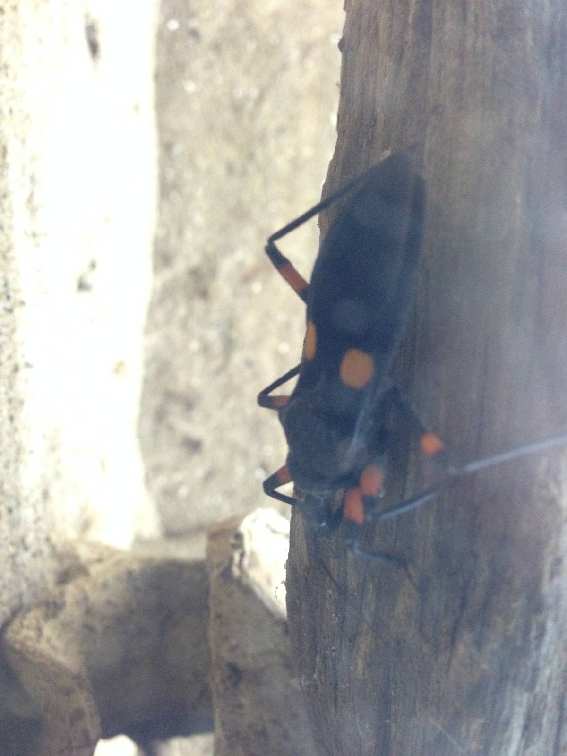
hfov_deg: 42.9
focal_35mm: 33
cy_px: 378
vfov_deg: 55.4
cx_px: 284
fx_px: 721
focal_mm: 4.12
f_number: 2.4
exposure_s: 1/17
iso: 400
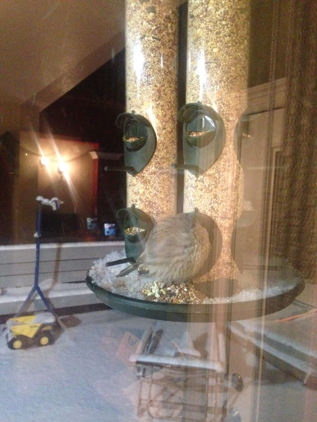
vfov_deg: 55.4
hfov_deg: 42.9
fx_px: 403
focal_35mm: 33
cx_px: 158
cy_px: 211
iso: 800
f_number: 2.4
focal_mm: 4.12
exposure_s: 1/15
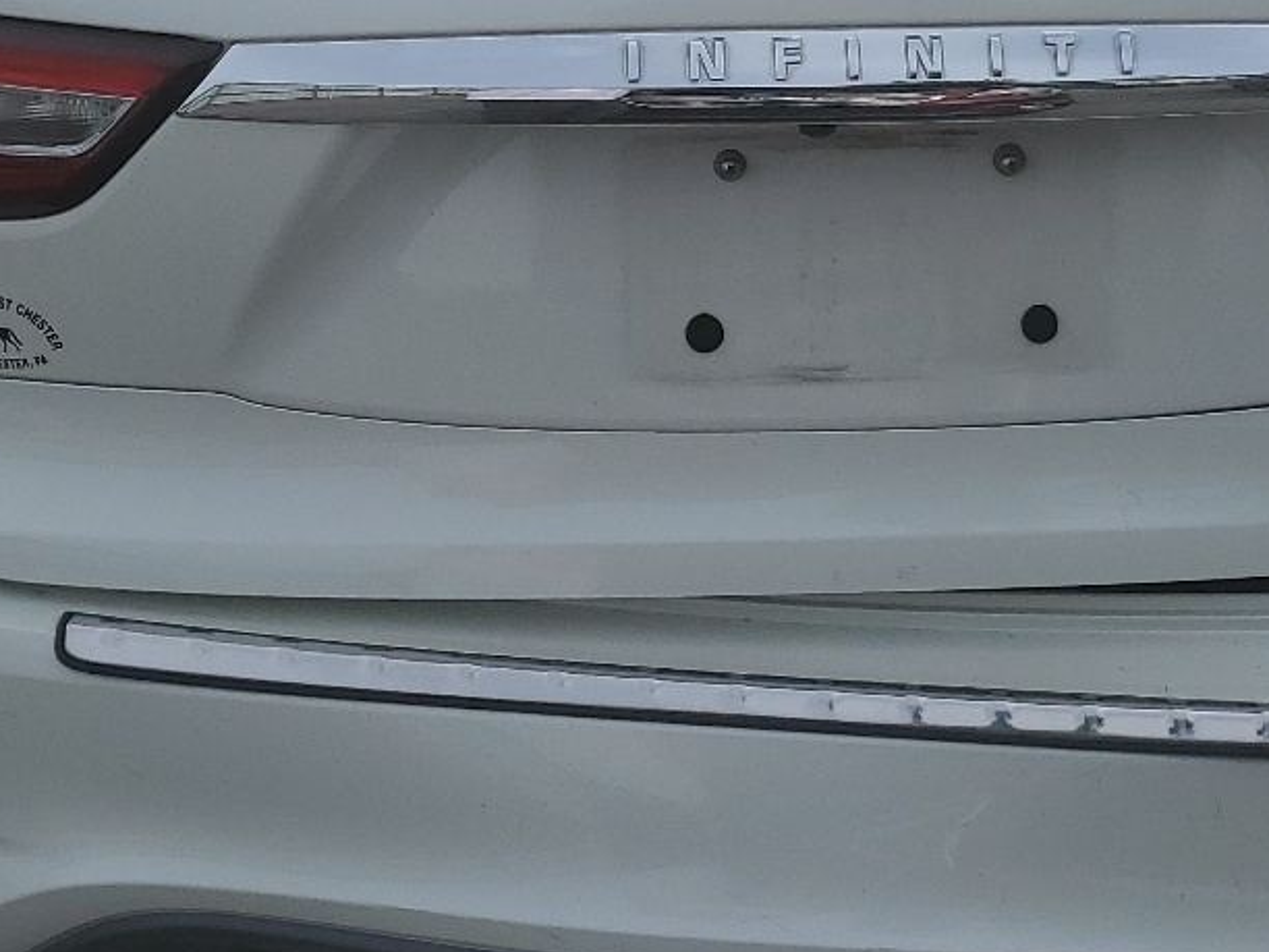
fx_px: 2493
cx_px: 829
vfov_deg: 21.2
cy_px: 116
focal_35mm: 68
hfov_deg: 28.4
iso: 50
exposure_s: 1/5000
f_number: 1.5
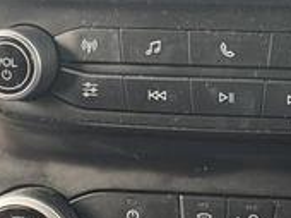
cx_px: 298
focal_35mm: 74
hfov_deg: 25.0
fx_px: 621
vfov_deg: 19.8
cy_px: 118
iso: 320
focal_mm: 2.22
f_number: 2.2
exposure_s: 1/60
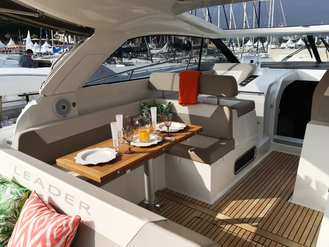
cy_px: 124
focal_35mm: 29
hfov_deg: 61.7
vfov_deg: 48.2
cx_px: 164
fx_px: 276
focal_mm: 4.15
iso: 25
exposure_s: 1/2404
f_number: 2.2
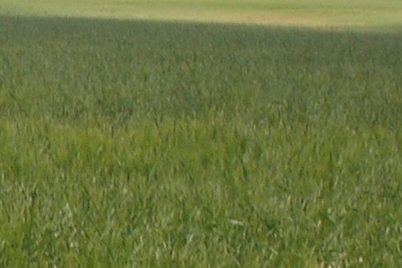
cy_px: 217
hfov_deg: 11.9
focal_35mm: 166
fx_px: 1854
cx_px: -193
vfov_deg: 8.3
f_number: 6.9
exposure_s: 1/160
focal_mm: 5.7
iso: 50
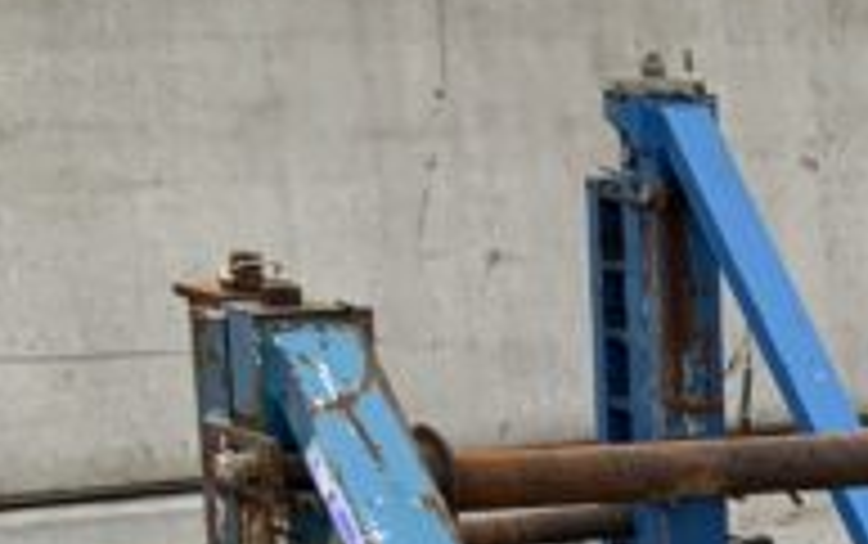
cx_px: 1534
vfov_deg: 7.7
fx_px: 3859
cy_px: 1160
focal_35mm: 163
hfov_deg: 11.9
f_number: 1.8
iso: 20
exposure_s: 1/122
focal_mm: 3
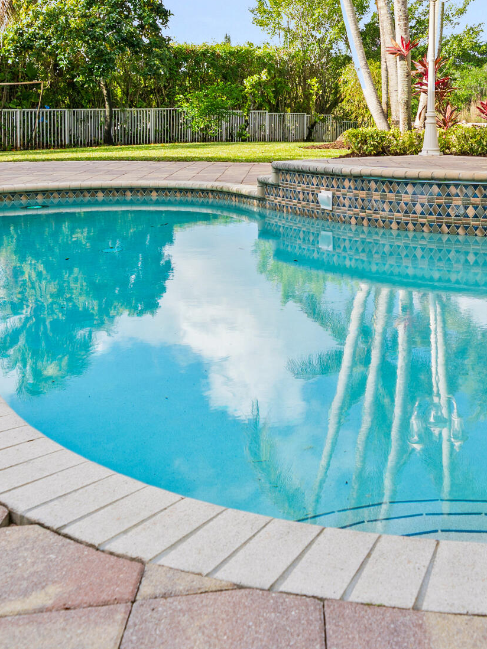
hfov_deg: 32.6
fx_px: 788
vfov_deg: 42.9
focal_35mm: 42
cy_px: 138
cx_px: 441
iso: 100
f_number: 4.5
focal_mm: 16
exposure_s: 1/40
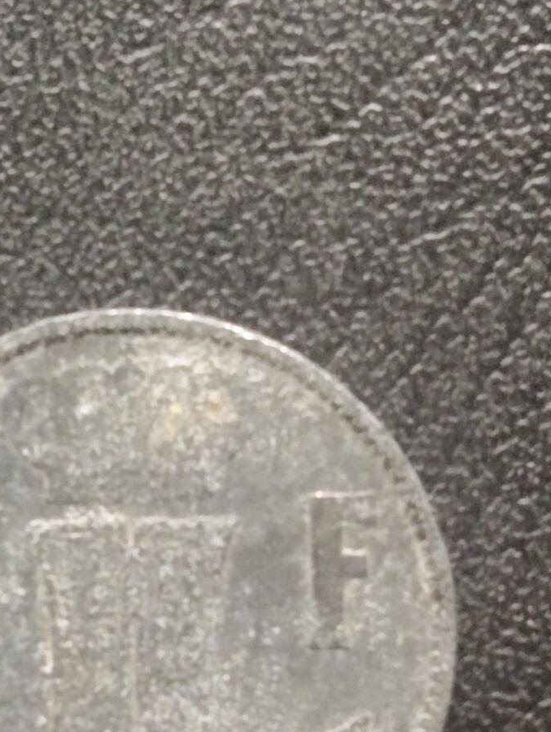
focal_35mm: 100
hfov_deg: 14.8
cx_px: 169
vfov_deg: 19.4
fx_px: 2118
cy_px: 587
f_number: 2.2
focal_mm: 3.42
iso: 1600
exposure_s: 1/25
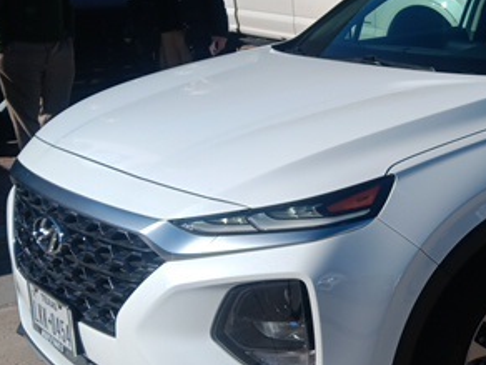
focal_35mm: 57
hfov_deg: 31.1
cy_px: 180
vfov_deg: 25.7
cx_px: 494
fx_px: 800
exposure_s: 1/923
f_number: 1.8
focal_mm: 3.98
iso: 100
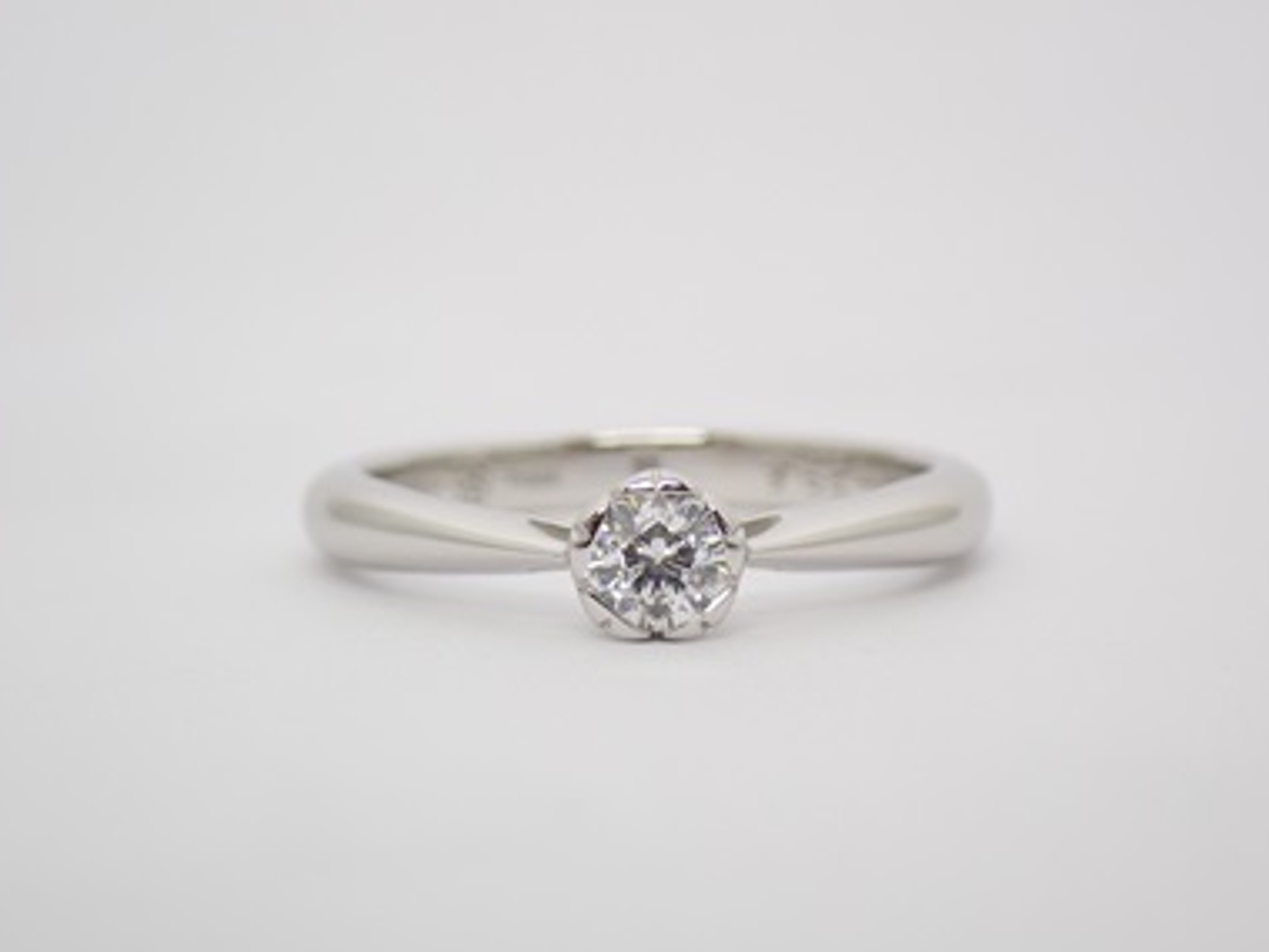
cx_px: 655
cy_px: 533
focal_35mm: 97
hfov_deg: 20.2
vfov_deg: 15.2
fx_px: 3556
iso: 200
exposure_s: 1/125
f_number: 4.3
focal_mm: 14.62
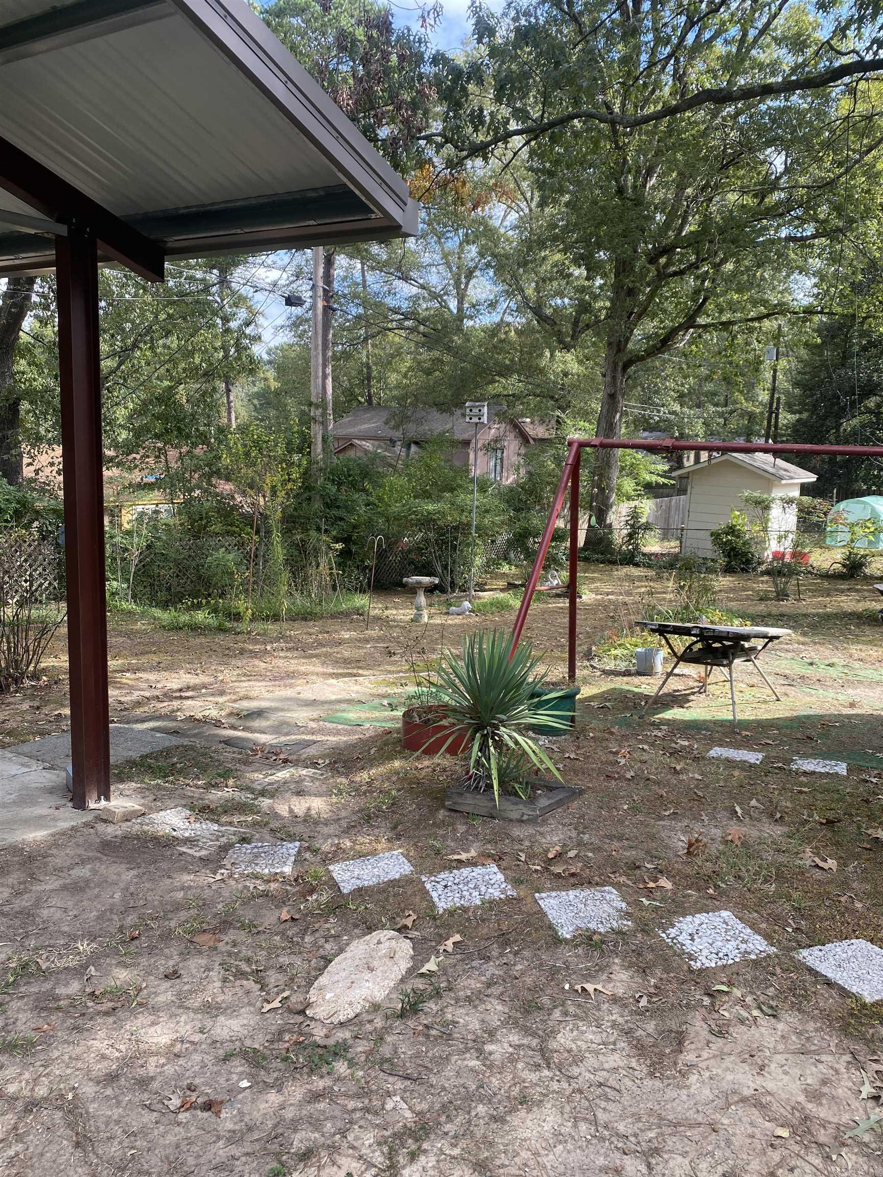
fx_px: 884
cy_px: 588
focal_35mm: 26
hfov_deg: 53.1
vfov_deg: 67.3
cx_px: 442
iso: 32
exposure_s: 1/431
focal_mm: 4.25
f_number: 1.8
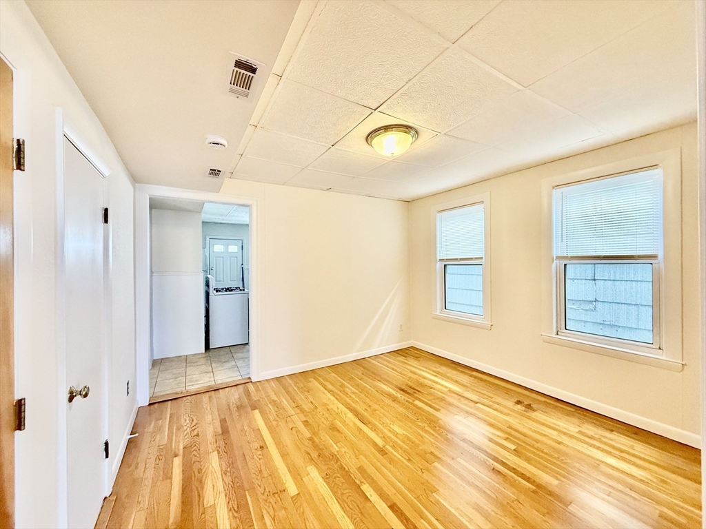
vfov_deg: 85.7
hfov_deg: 102.1
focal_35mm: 14
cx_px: 353
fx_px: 286
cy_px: 264
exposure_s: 1/120
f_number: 2.2
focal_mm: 2.22
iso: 500
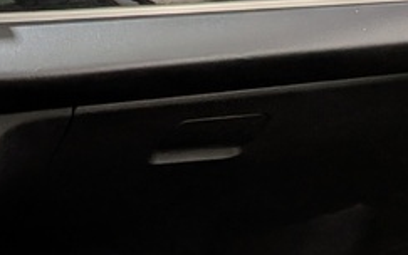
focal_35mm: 107
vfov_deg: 12.0
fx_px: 1190
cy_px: 284
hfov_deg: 16.8
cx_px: -284
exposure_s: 1/25
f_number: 1.7
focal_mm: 4.53
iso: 43
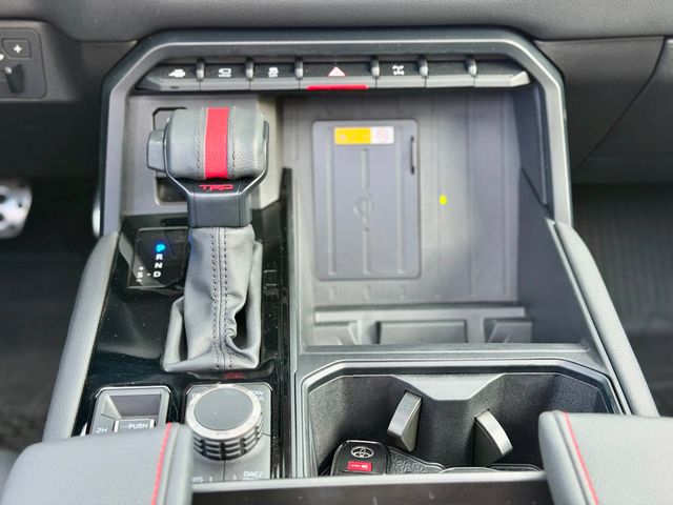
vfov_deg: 30.3
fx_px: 933
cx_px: 336
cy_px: 252
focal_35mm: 48
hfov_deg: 39.7
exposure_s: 1/59
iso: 250
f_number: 1.78
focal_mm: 6.76
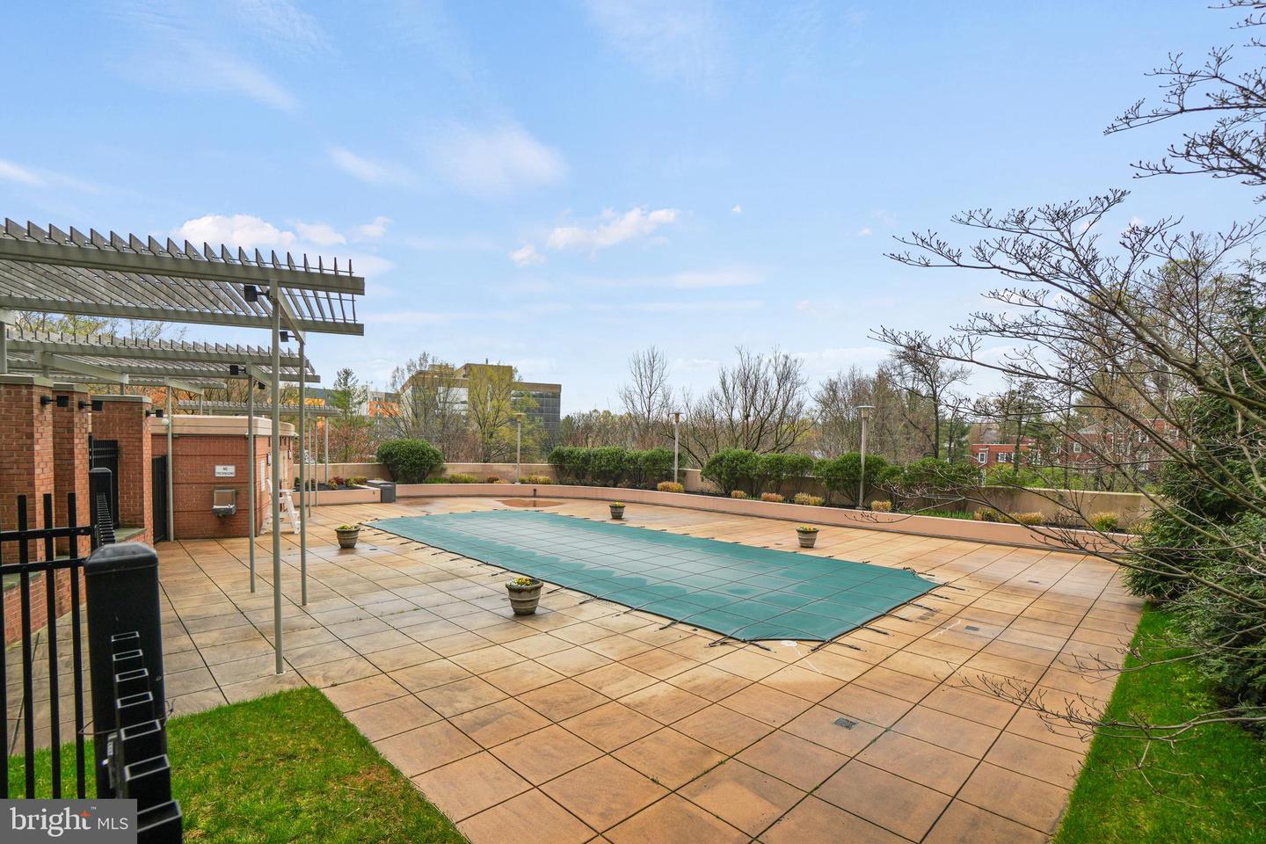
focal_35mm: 15
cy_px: 422
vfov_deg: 77.3
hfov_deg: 100.4
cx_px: 633
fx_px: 527
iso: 100
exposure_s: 1/50
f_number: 7.1
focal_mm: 10
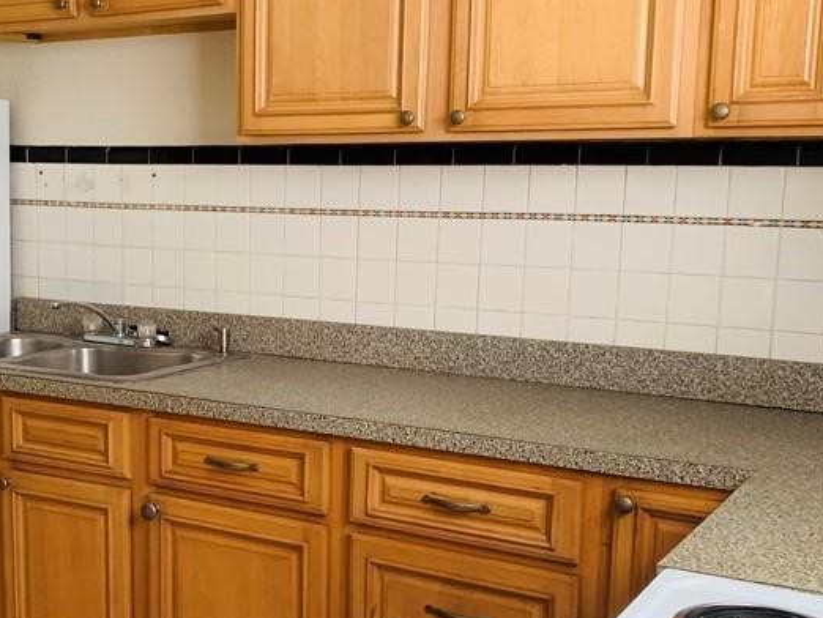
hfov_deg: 36.7
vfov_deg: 28.4
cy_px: 402
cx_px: 224
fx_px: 1213
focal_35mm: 51
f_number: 1.8
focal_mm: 4.25
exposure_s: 1/60
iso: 160
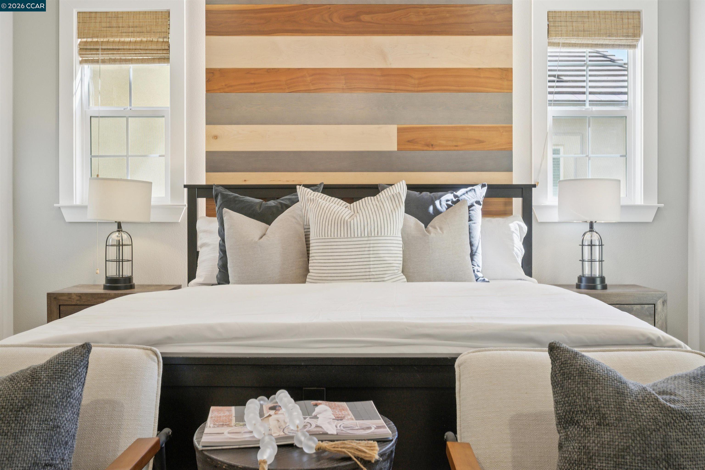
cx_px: 352
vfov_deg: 43.6
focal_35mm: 30
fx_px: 587
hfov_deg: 61.9
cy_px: 235
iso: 400
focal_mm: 30
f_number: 9
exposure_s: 1/80
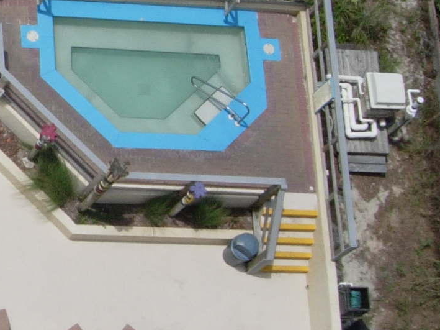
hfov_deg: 13.5
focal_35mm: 139
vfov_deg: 10.6
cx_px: -196
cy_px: 65
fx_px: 1766
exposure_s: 1/939
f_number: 4.8
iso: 64
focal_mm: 7.8
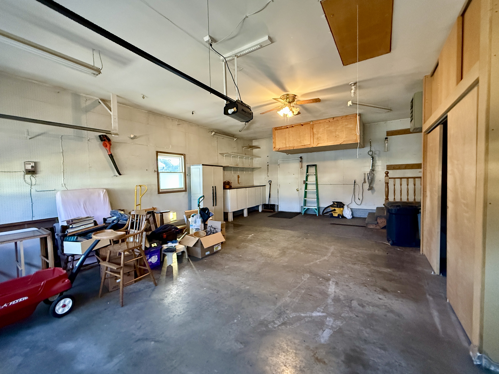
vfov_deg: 85.7
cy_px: 187
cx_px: 250
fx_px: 202
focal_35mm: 14
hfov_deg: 102.1
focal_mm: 2.22
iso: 800
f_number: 2.2
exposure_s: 1/60
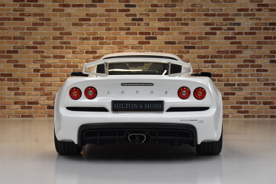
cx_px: 138
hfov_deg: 24.6
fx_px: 632
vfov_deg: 16.6
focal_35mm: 82
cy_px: 92
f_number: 7.1
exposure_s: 1/250
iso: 1250
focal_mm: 55
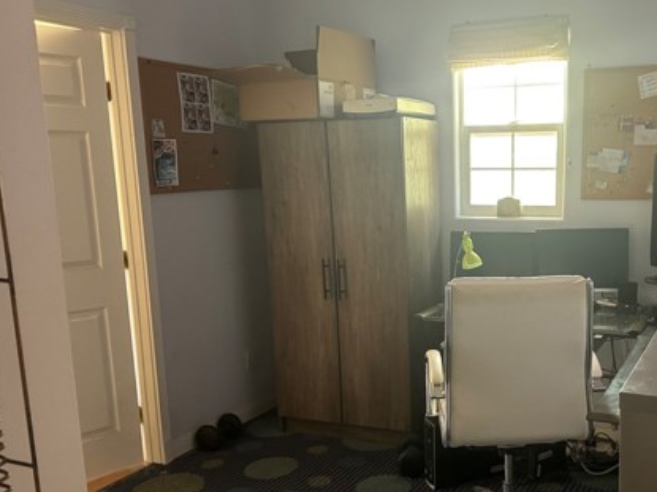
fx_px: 702
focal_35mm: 37
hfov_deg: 48.7
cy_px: 296
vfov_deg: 38.5
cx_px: 472
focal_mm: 6.76
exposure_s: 1/30
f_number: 1.78
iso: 1000
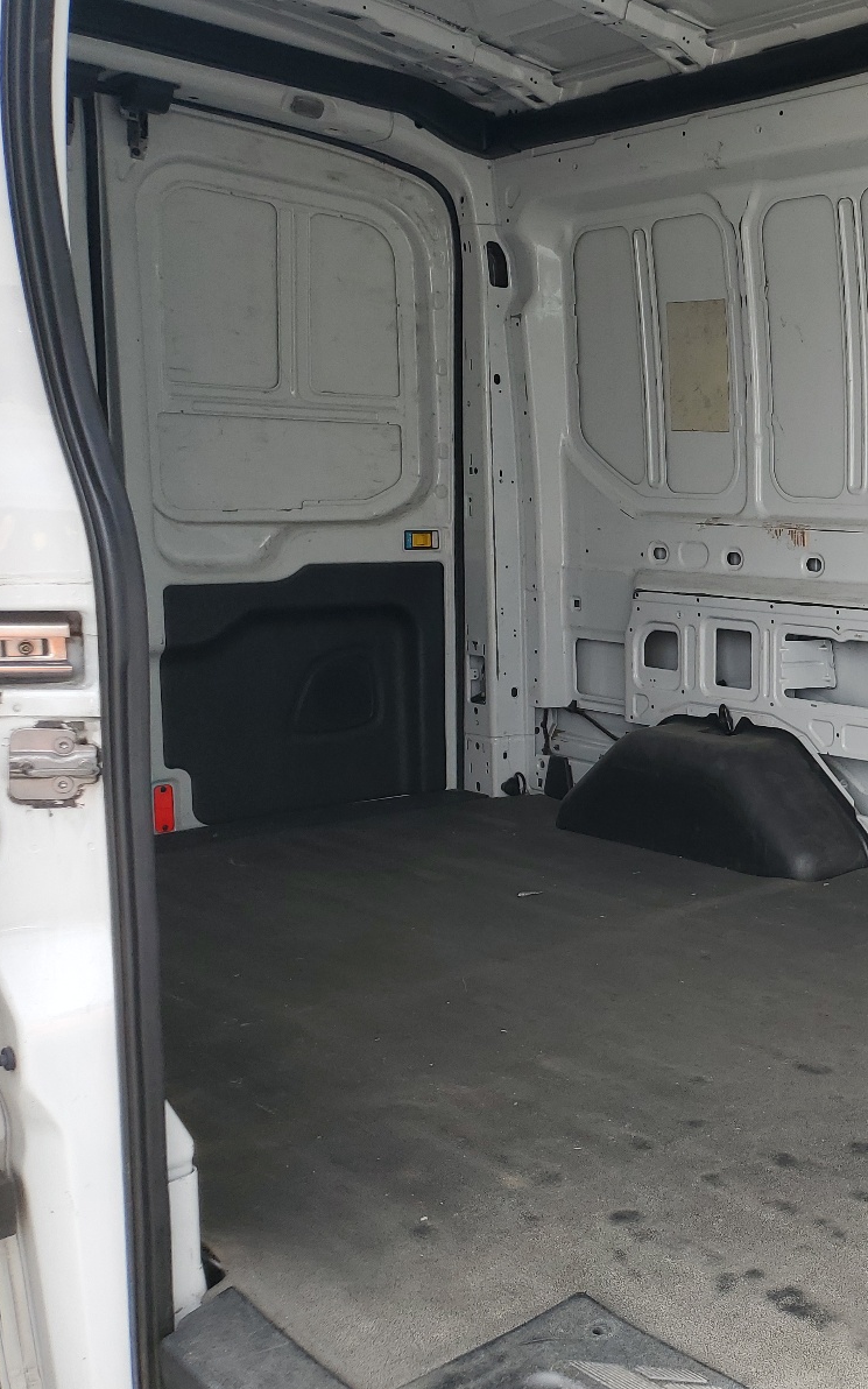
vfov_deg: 52.7
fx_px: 1400
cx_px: 906
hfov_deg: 31.3
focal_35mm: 37
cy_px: 698
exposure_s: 1/625
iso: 50
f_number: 1.5
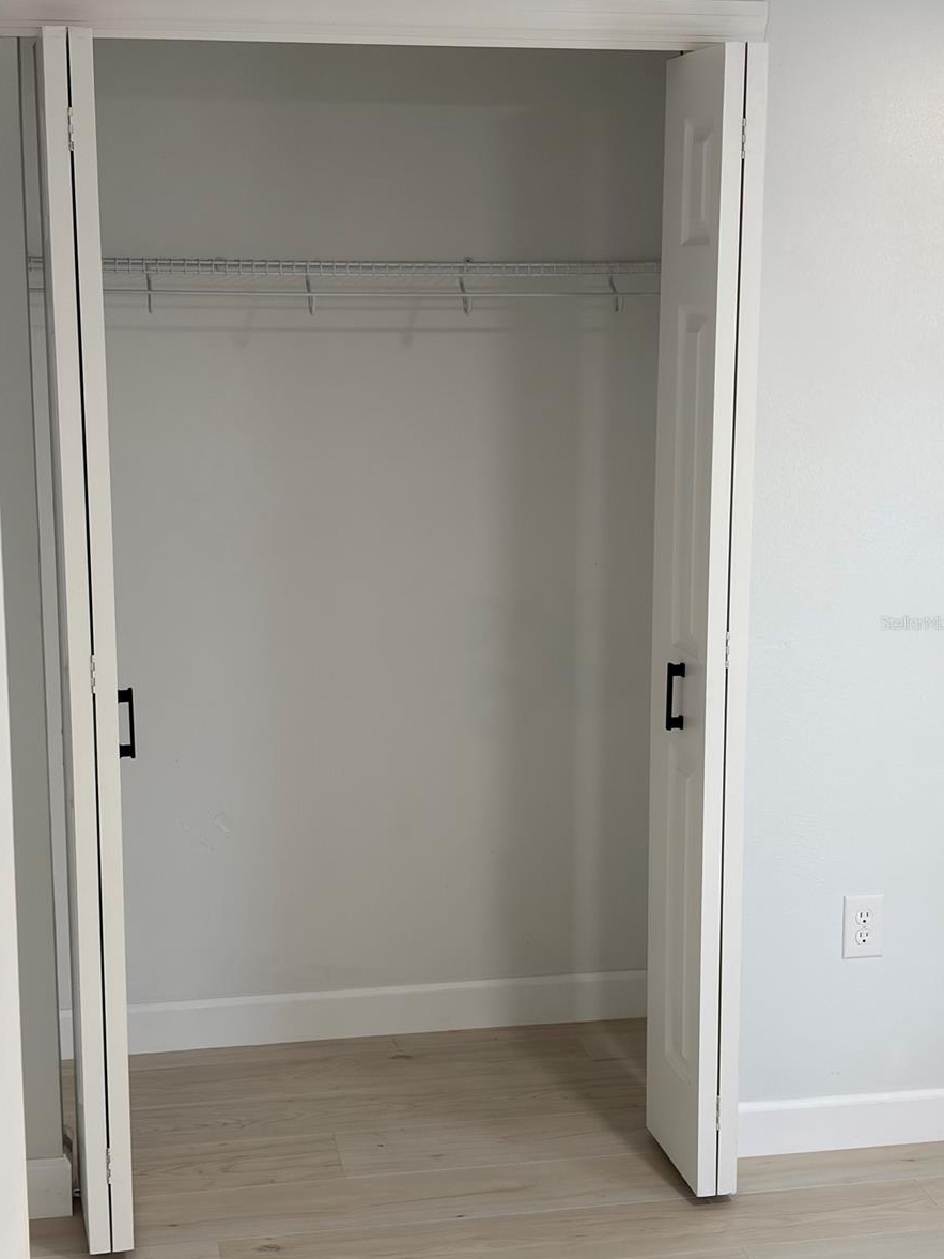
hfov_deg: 27.5
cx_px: 476
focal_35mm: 53
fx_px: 1927
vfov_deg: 36.2
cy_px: 623
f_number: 1.6
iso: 100
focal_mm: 5.96
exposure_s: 1/60
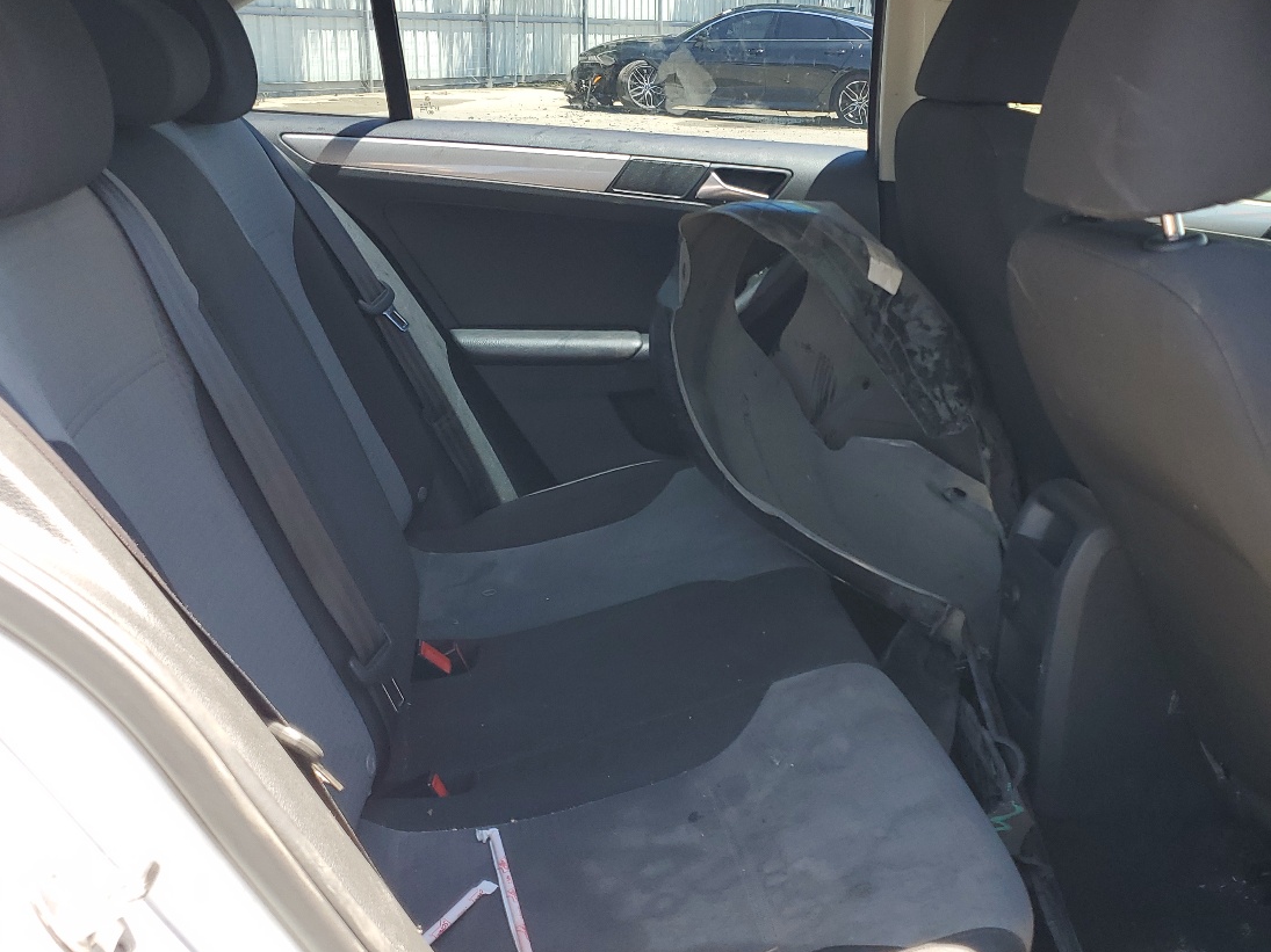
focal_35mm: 38
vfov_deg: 37.7
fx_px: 1395
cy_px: 465
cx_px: 799
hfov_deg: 48.5
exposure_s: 1/250
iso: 50
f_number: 1.5
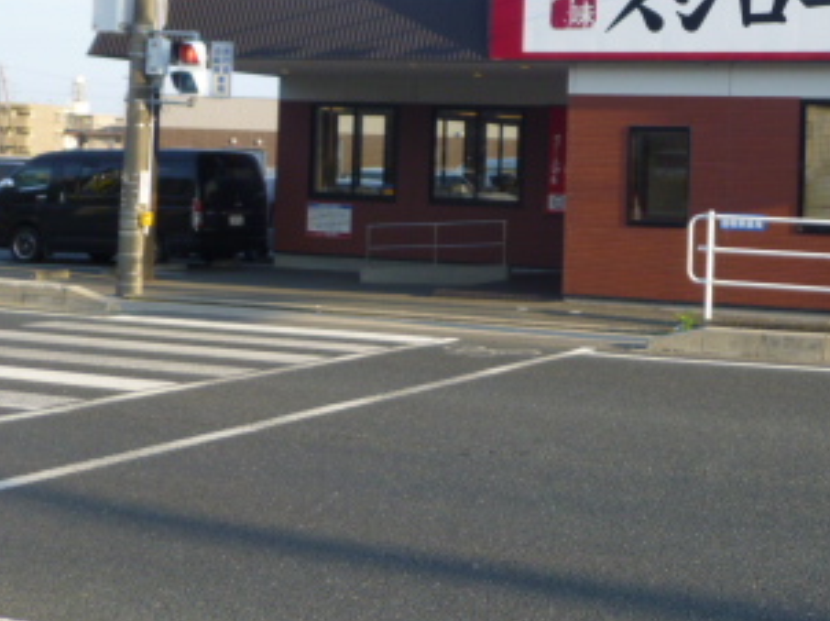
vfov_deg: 27.0
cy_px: 140
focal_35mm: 53
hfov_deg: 33.0
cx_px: 841
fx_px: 1270
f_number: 3.1
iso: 100
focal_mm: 4.5
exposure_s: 1/400
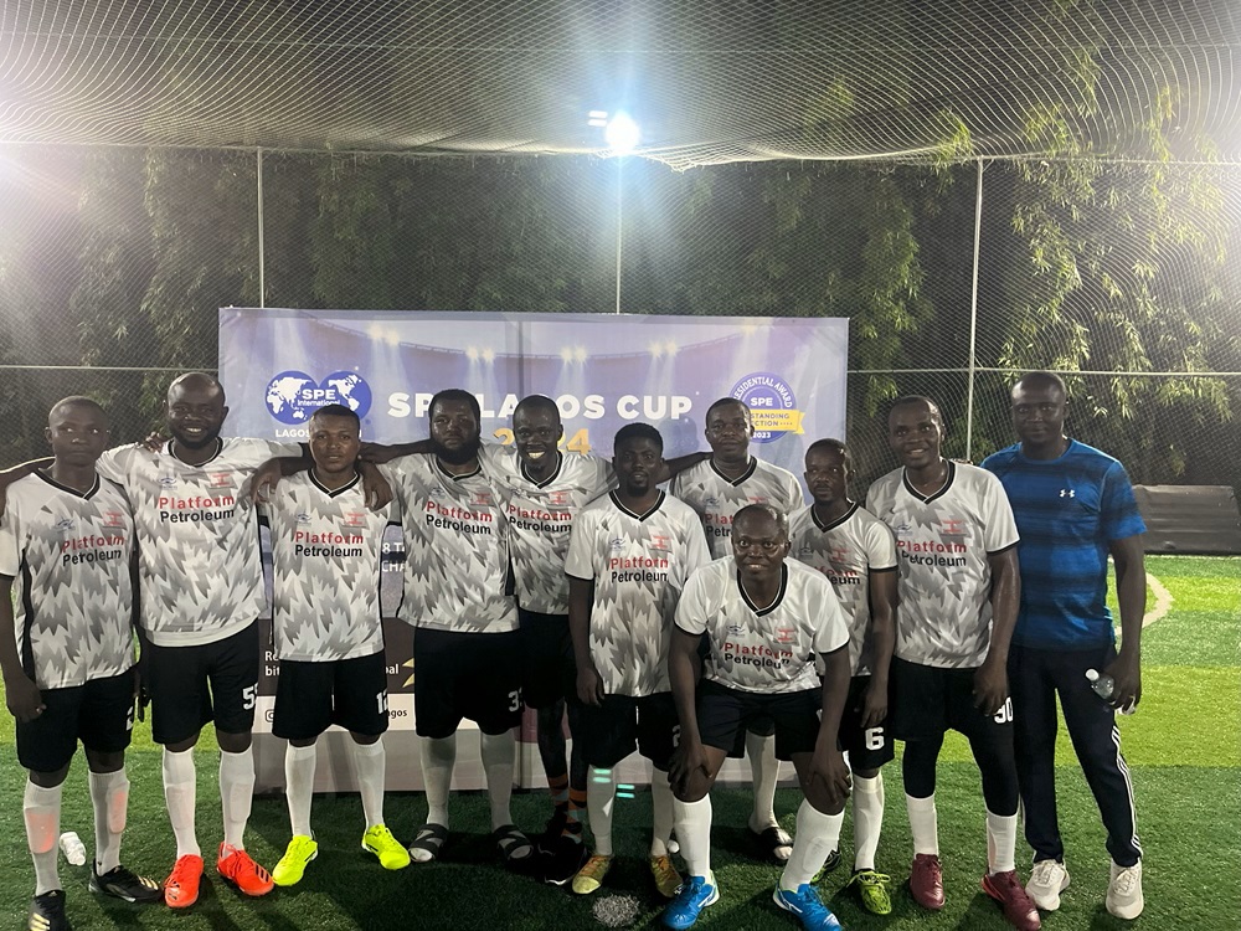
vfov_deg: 53.1
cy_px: 466
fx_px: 932
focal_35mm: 26
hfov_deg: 67.3
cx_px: 620
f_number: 1.6
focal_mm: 5.1
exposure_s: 1/33
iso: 400
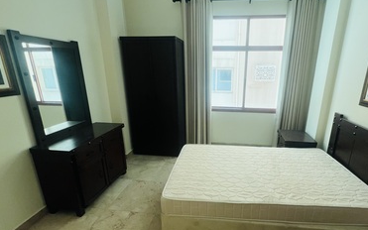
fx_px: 171
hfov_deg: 93.8
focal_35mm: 17
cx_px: 210
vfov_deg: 68.0
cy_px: 119
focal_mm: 1.57
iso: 250
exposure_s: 1/99
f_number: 1.8
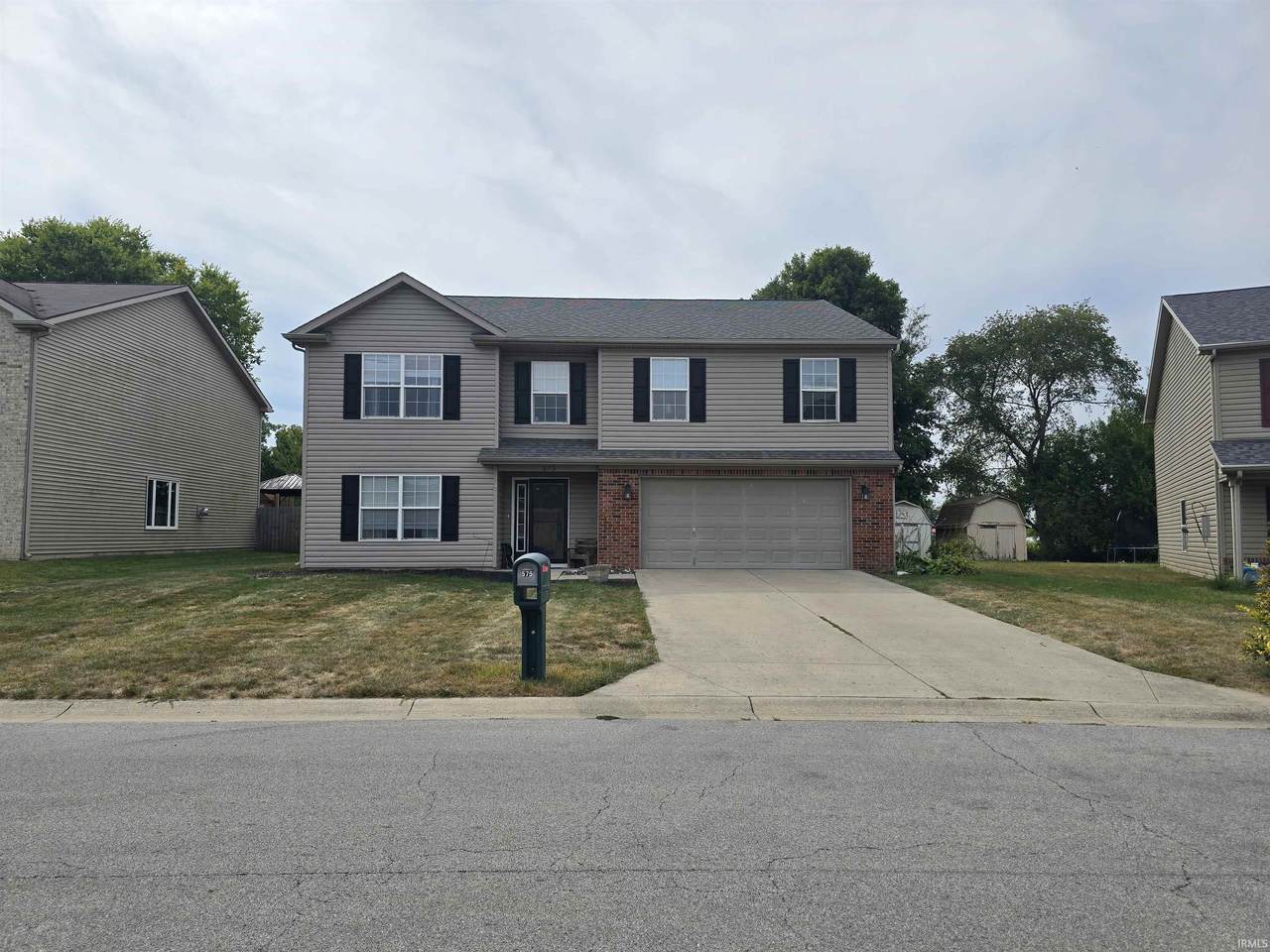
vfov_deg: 58.9
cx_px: 635
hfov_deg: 73.9
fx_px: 844
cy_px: 476
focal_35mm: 23
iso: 12
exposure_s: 1/1189
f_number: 1.7
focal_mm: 6.3
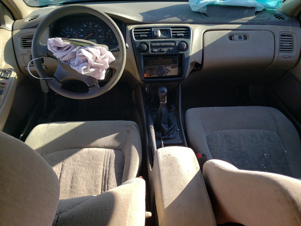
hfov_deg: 67.3
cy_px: 113
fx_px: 226
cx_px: 150
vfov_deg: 53.1
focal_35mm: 26
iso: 50
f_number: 1.5
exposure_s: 1/769
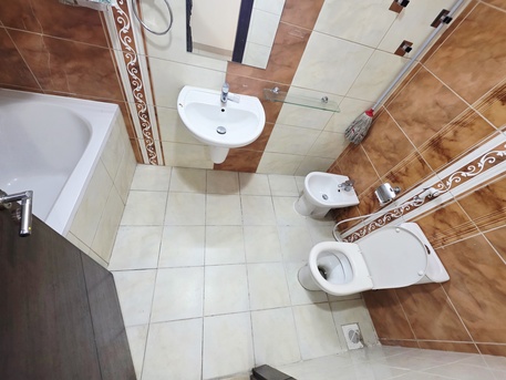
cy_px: 190
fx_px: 190
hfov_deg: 106.2
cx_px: 253
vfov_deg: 89.9
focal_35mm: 13
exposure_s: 1/50.3
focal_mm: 2.2
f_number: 1.9
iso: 160
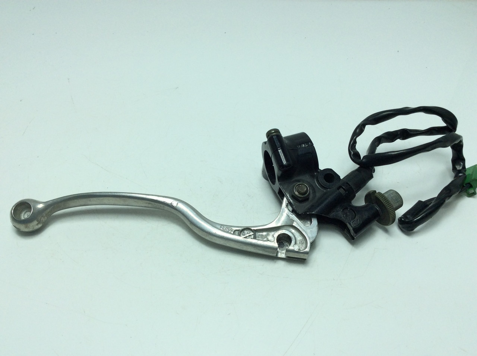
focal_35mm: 32
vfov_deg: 44.1
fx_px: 440
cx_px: 238
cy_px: 178
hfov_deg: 56.9
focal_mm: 3.3
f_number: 2.4
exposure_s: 1/590
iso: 32
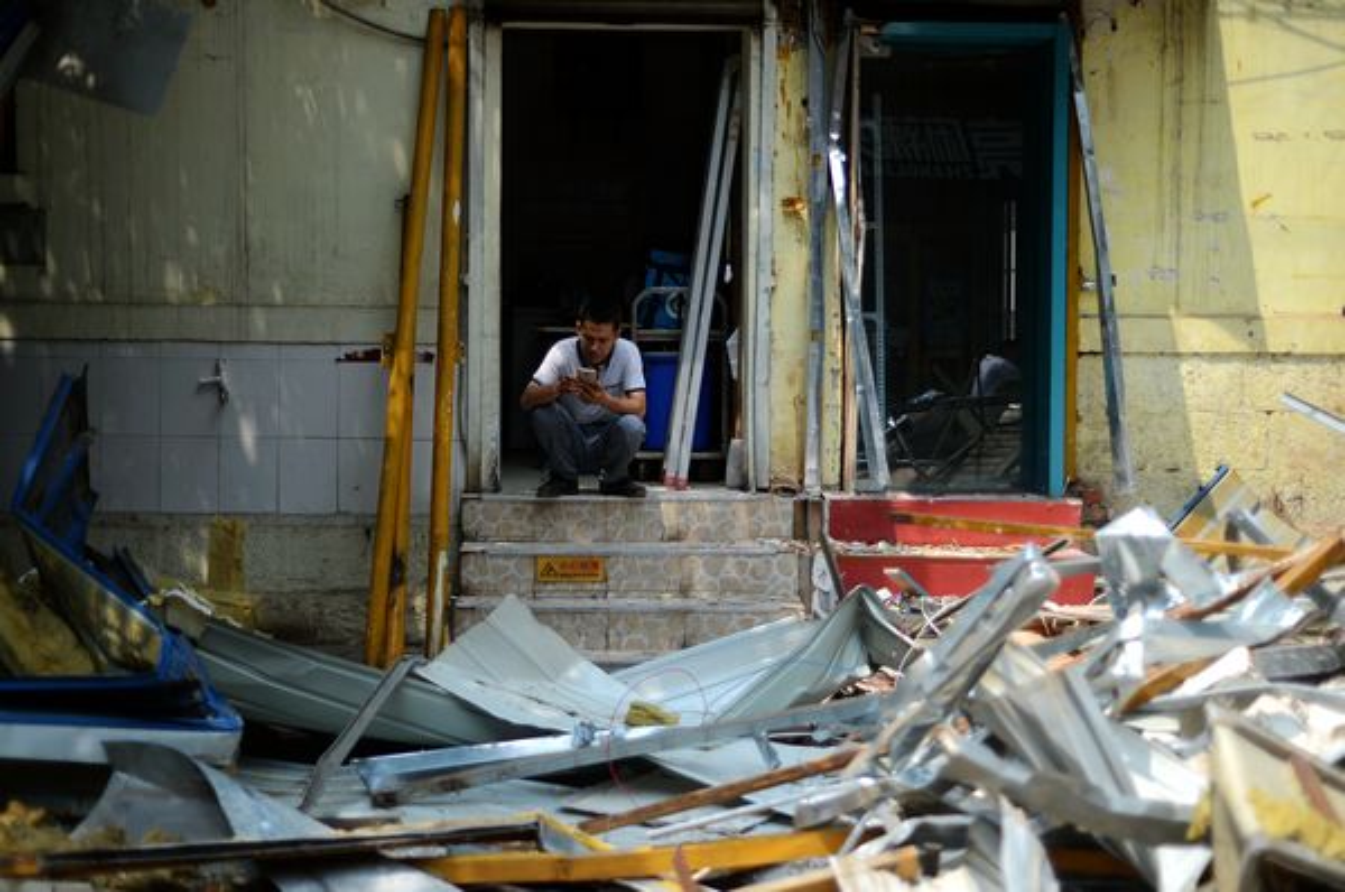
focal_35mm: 50
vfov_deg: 26.9
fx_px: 1865
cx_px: 672
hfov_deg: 39.7
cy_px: 446
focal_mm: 50
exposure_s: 1/1000
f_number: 1.8
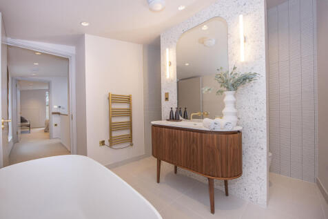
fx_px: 128
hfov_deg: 104.3
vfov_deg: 81.2
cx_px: 164
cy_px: 110
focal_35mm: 14
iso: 500
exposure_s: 1/60
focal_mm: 14
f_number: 6.3
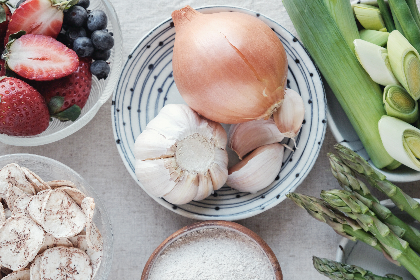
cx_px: 210
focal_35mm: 67
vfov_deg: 20.3
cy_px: 140
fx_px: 782
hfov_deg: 30.1
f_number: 7.1
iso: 800
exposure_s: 1/40
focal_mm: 44.4
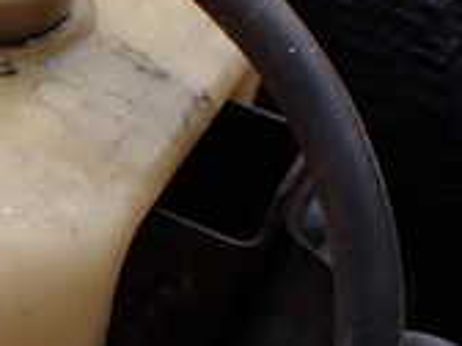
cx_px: -143
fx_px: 1428
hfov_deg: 17.2
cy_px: 231
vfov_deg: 13.8
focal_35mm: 107
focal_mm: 5.4
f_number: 3.2
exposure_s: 1/640
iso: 100
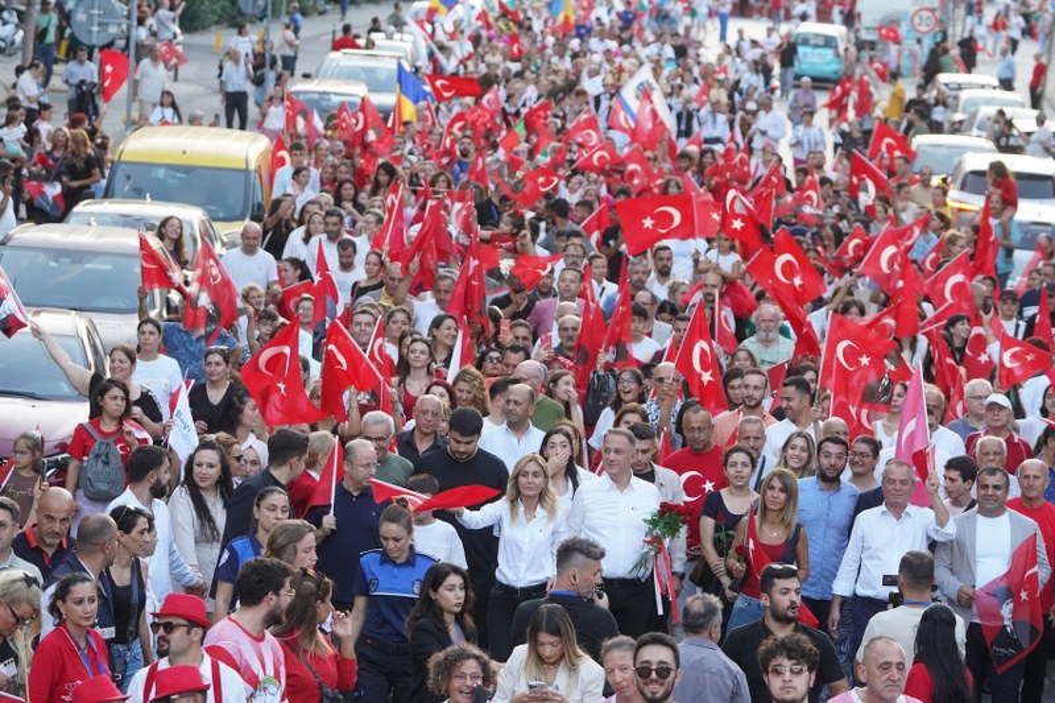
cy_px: 352
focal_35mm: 145
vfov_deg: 9.5
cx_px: 528
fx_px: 4248
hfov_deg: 14.2
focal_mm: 97
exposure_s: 1/640
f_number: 3.5
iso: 1250
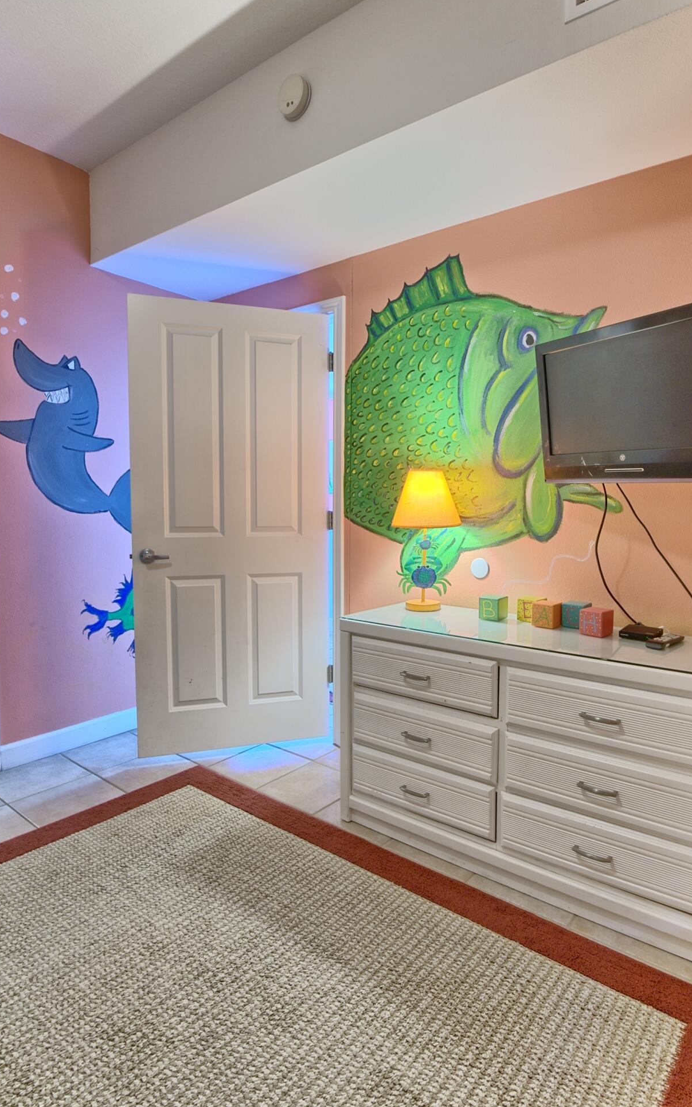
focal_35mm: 19
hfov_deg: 61.7
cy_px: 549
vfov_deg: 88.0
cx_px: 412
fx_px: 573
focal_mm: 12
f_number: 8
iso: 500
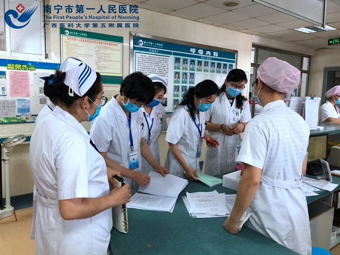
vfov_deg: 49.7
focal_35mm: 28
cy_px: 128
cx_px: 170
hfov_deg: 63.4
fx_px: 275
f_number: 1.8
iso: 50
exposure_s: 1/15
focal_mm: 3.99
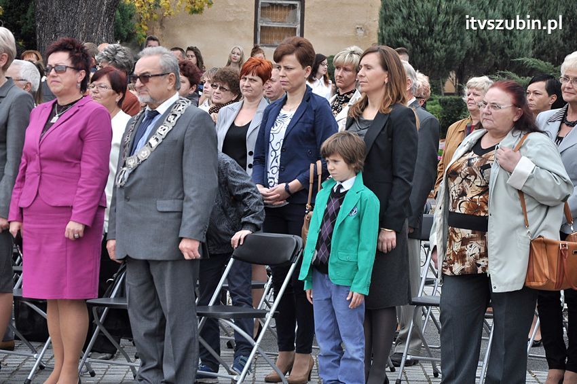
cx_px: 288
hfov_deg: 16.1
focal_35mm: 128
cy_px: 192
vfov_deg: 10.7
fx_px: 2042
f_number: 5.6
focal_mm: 85
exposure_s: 1/500
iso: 500
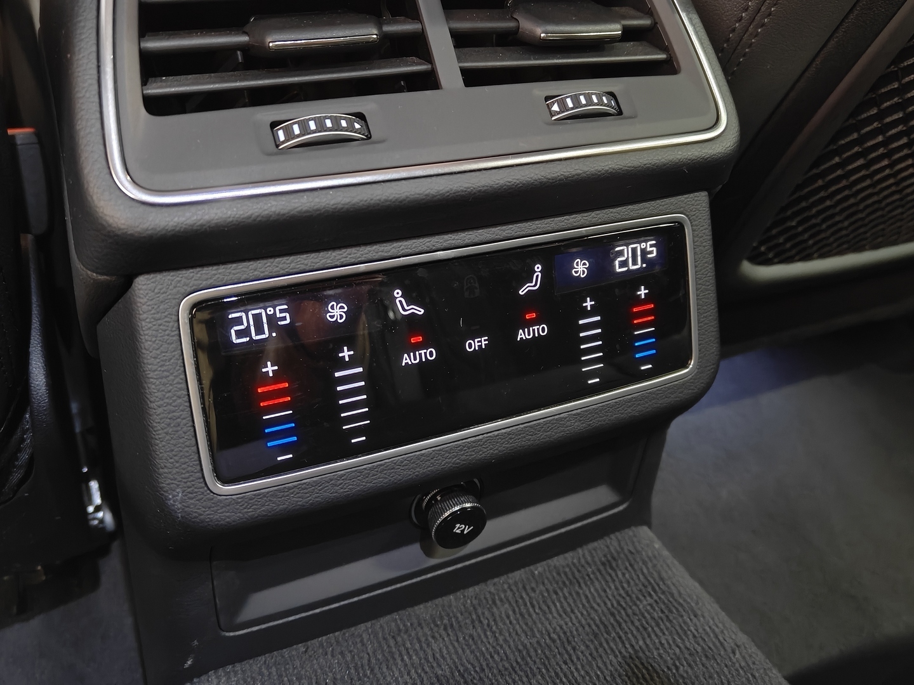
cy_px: 342
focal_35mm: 29
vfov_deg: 48.2
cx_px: 457
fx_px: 766
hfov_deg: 61.7
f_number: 1.8
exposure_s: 1/18
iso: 4000
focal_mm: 5.59
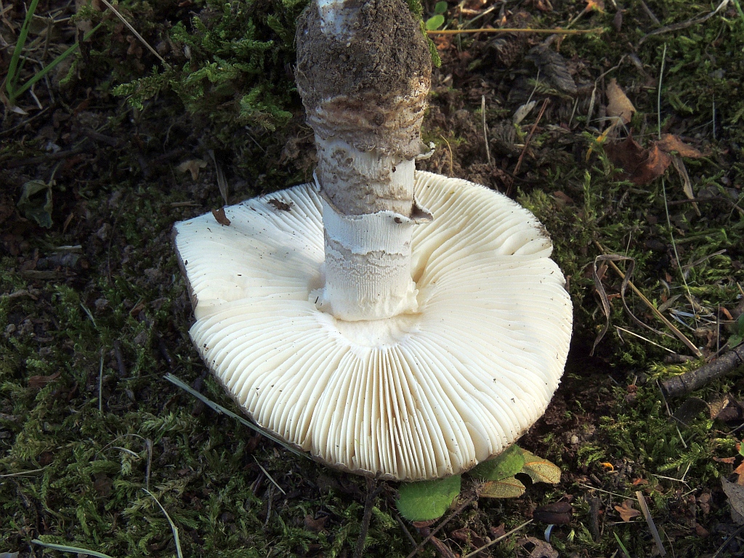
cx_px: 372
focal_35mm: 60
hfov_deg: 32.2
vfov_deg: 24.4
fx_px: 1290
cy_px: 279
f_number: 8.3
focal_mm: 10.7
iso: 200
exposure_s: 1/80
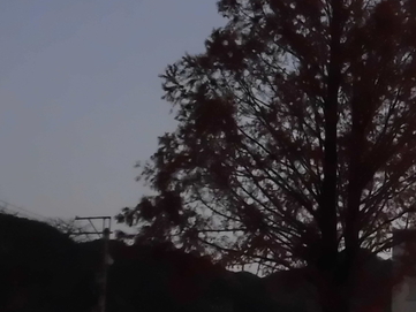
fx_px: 1118
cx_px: 507
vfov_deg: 15.9
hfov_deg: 19.7
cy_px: 123
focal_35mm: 93
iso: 500
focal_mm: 4.98
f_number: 3.3
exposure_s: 1/30
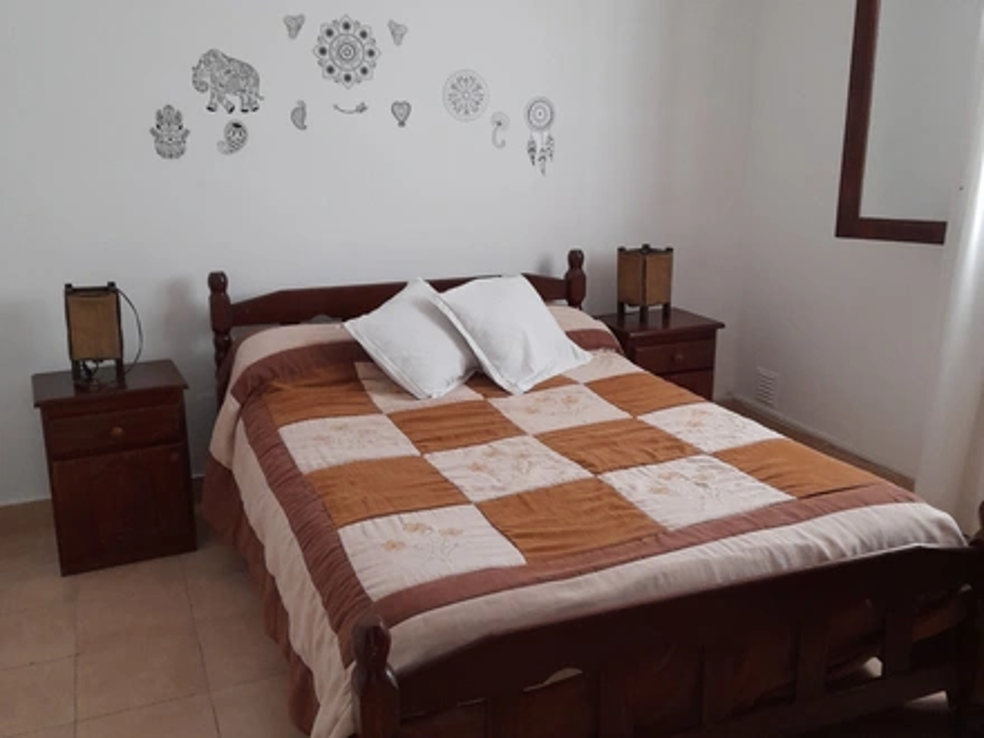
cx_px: 492
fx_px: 711
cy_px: 369
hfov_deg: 69.4
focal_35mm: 25
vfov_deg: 54.9
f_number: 2
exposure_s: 1/50
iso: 400
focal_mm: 4.6
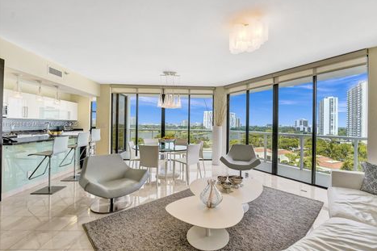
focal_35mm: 15
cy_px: 125
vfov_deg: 77.3
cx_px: 199
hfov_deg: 100.3
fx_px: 157
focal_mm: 14
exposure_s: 1/500
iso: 1250
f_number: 5.6
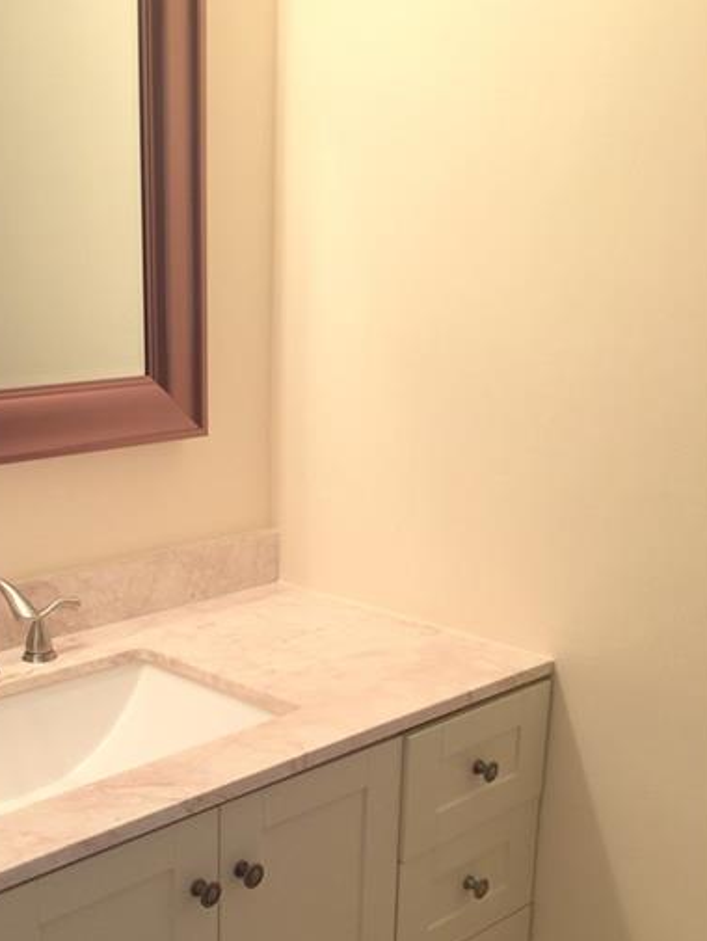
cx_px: 182
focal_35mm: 44
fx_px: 1197
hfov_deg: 32.3
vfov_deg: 42.4
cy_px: 621
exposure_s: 1/60
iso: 32
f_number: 2.2
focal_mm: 4.15
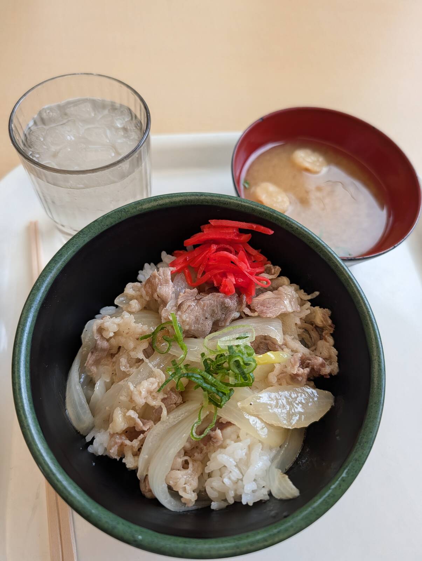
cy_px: 280
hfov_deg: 56.9
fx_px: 389
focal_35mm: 24
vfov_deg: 71.5
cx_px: 211
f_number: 1.68
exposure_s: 1/805
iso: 221
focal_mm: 6.9
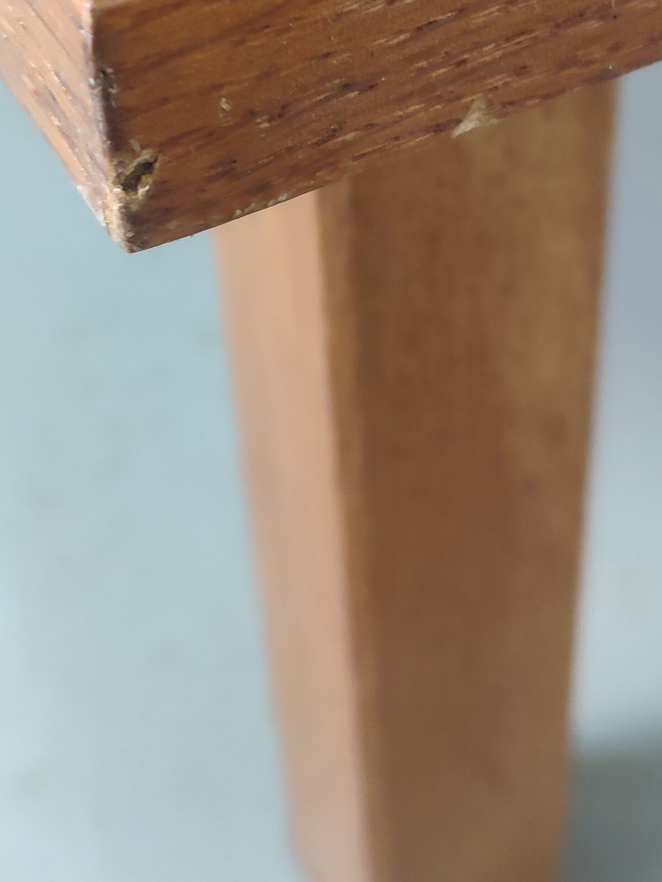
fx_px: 1122
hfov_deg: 32.9
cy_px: 143
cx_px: 311
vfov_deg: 40.7
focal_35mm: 44
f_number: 1.8
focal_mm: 4.22
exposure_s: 1/50
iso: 691
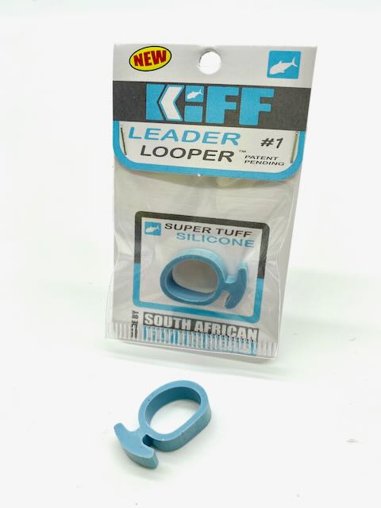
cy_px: 254
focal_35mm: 26
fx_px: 382
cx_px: 190
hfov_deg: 53.1
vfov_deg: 67.3
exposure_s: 1/198
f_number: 1.8
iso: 32
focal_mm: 4.25
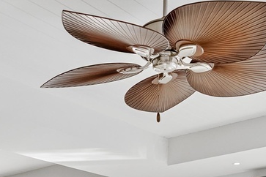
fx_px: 554
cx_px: 108
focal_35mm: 75
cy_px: 309
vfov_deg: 15.8
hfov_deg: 26.9
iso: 400
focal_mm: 17
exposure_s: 1/40
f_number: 7.1
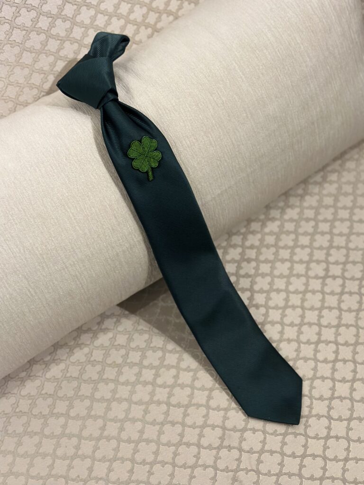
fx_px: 673
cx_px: 182
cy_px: 242
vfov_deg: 39.7
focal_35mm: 48
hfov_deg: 30.3
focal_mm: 6.86
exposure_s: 1/50
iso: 250
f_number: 1.78
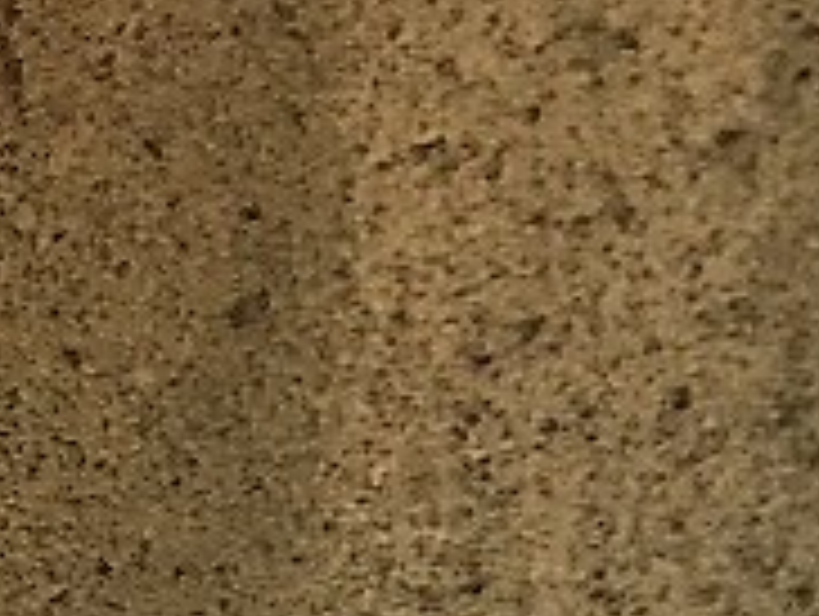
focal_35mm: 163
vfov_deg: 8.2
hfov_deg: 10.5
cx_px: -1094
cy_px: 1637
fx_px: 3862
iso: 25
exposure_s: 1/252
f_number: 2.2
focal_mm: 4.15
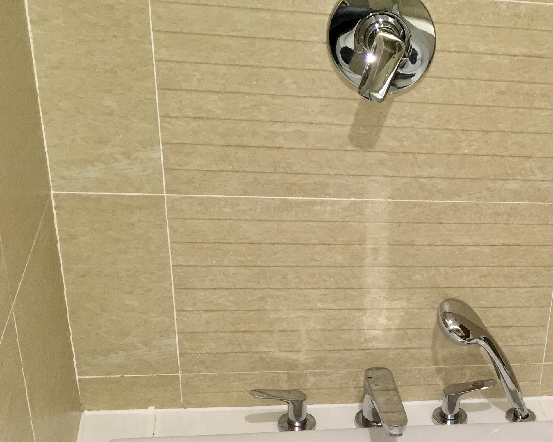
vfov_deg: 24.7
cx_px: 550
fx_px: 982
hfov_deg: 29.4
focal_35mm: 60
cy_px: 389
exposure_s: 1/33
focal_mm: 4.15
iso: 64
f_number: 2.2
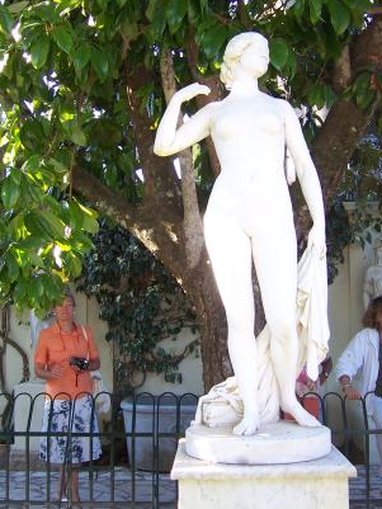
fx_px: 676
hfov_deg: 31.5
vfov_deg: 41.1
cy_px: 217
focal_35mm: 46
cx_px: 184
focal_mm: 6
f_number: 3
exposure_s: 1/60
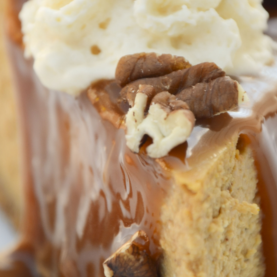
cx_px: 167
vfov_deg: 4.4
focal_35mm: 398
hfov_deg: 4.4
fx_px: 3606
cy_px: 107
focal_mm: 105
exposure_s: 1/100
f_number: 5.6
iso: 200
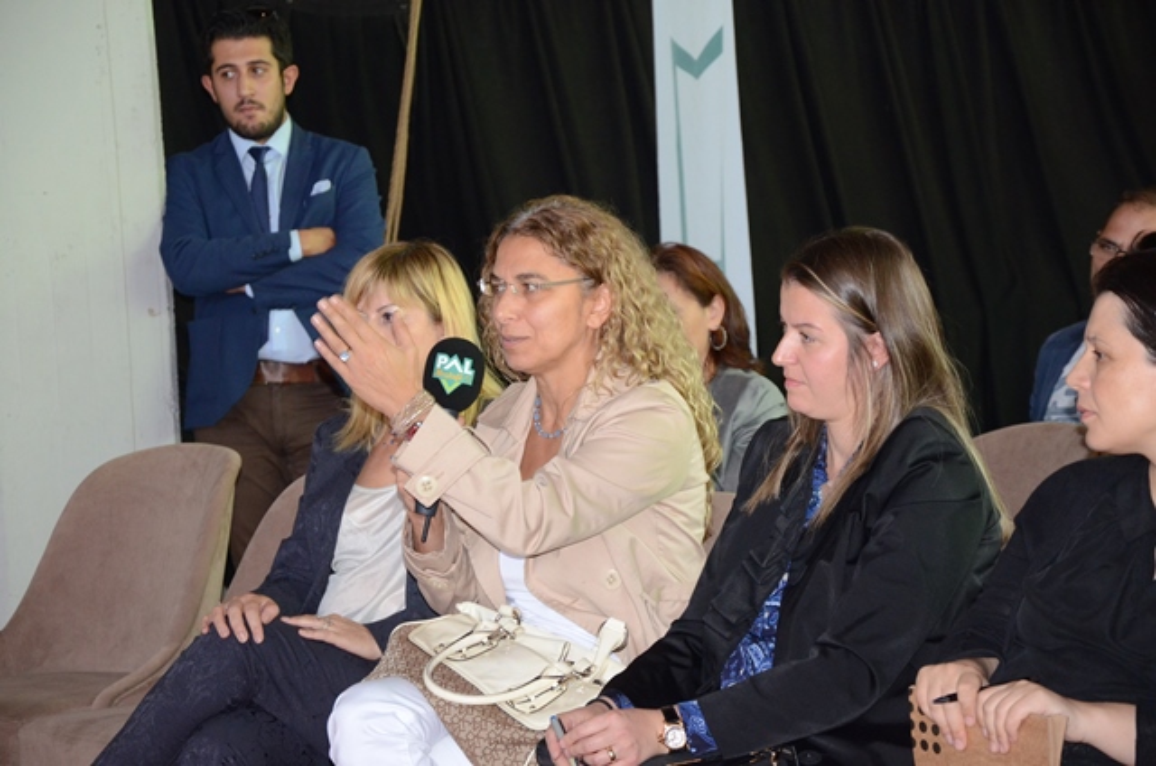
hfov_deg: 15.2
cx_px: 578
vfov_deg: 10.1
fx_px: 4326
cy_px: 383
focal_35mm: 135
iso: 2000
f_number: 5.6
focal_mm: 90
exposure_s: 1/100
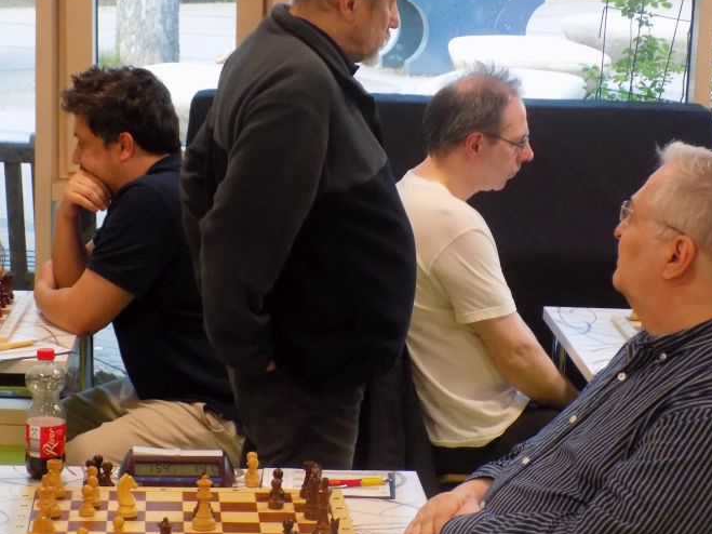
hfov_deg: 19.4
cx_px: 327
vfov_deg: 14.6
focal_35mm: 101
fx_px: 2077
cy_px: 383
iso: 360
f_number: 4.1
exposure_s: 1/30
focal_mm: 11.5
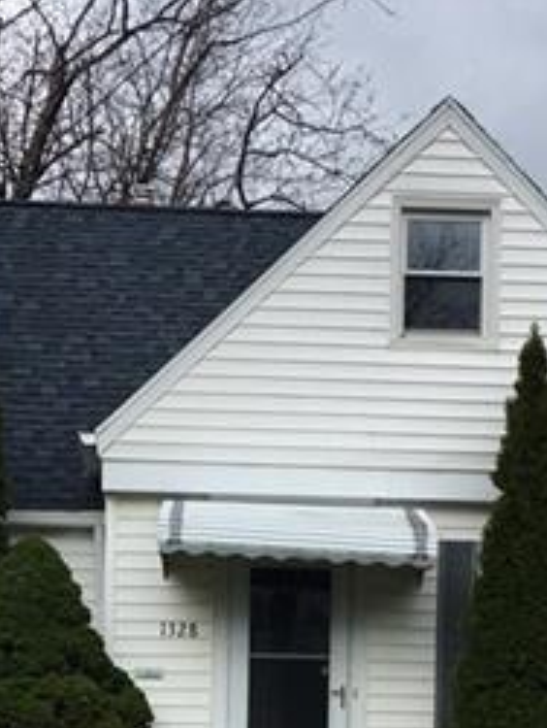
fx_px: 1872
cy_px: 850
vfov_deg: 20.7
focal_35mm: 89
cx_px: 250
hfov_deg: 16.6
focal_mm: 4.15
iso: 25
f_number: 2.2
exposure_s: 1/680
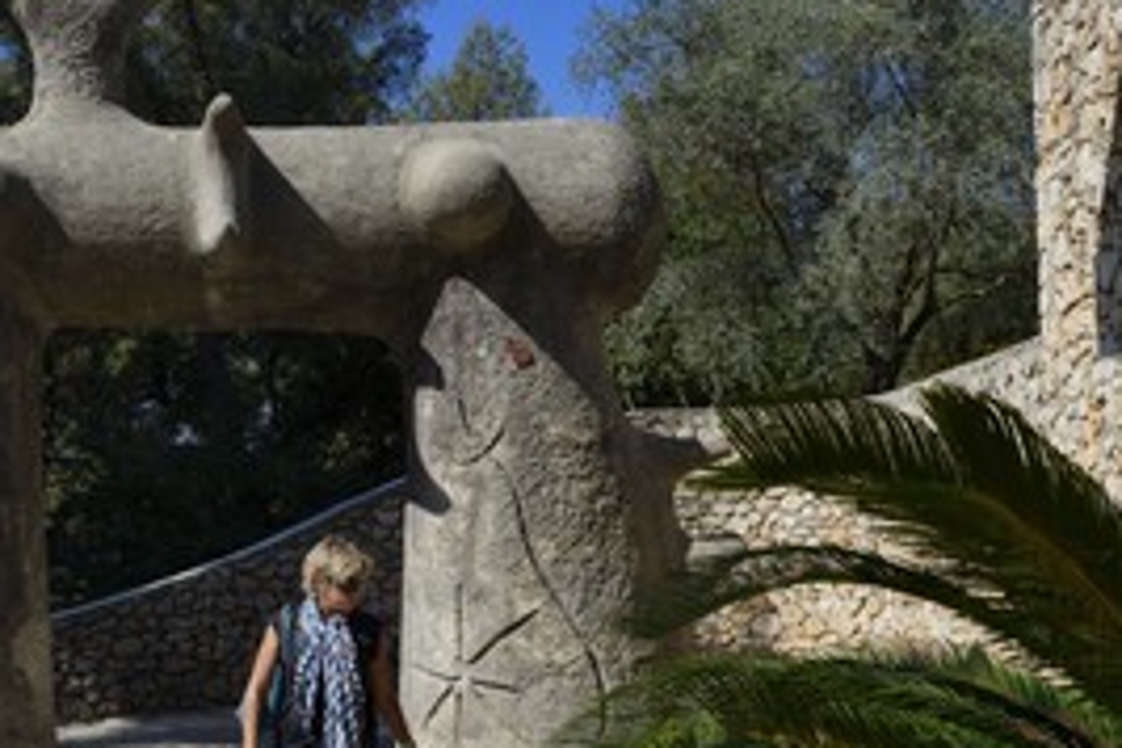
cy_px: 454
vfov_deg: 24.6
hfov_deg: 36.2
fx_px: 1714
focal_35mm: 55
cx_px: 475
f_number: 18
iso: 200
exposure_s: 1/125
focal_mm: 35
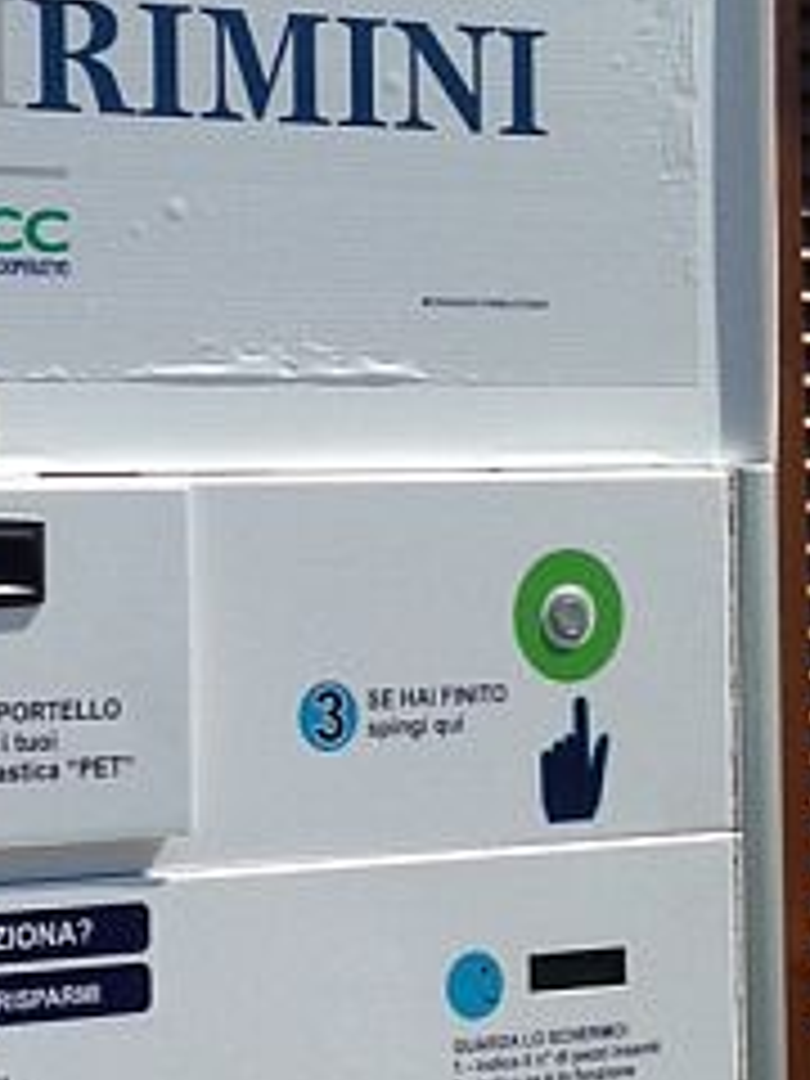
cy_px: 648
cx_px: 18
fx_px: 3494
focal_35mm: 112
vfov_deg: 17.6
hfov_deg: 13.1
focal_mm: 4.13
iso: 50
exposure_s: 1/1597
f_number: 2.4
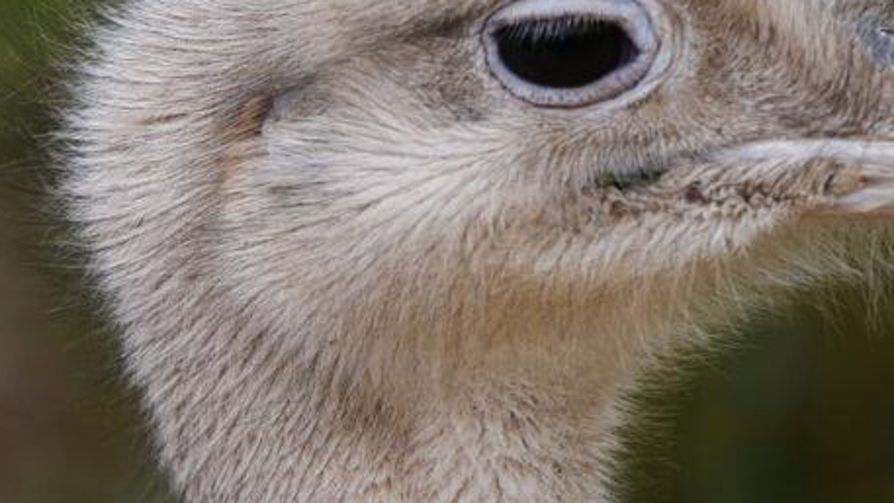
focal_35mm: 440
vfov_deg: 2.8
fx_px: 10430
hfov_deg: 4.9
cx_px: 489
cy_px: 118
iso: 200
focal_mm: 120
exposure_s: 1/250
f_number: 4.2
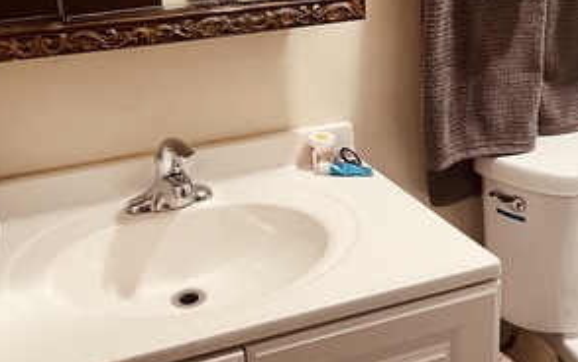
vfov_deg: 28.1
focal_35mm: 45
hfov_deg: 44.3
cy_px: 85
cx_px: 254
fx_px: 709
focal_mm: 5.7
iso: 320
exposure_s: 1/60
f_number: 1.5
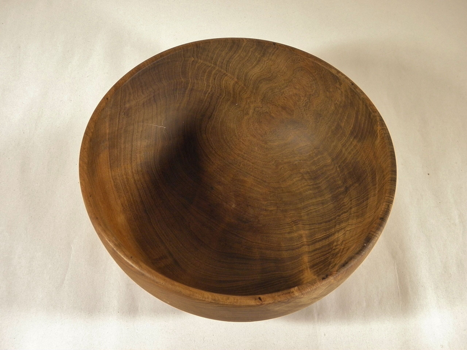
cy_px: 175
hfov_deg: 45.8
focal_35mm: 41
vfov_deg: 35.1
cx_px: 234
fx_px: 553
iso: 200
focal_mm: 7.5
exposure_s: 1/30
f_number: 3.8
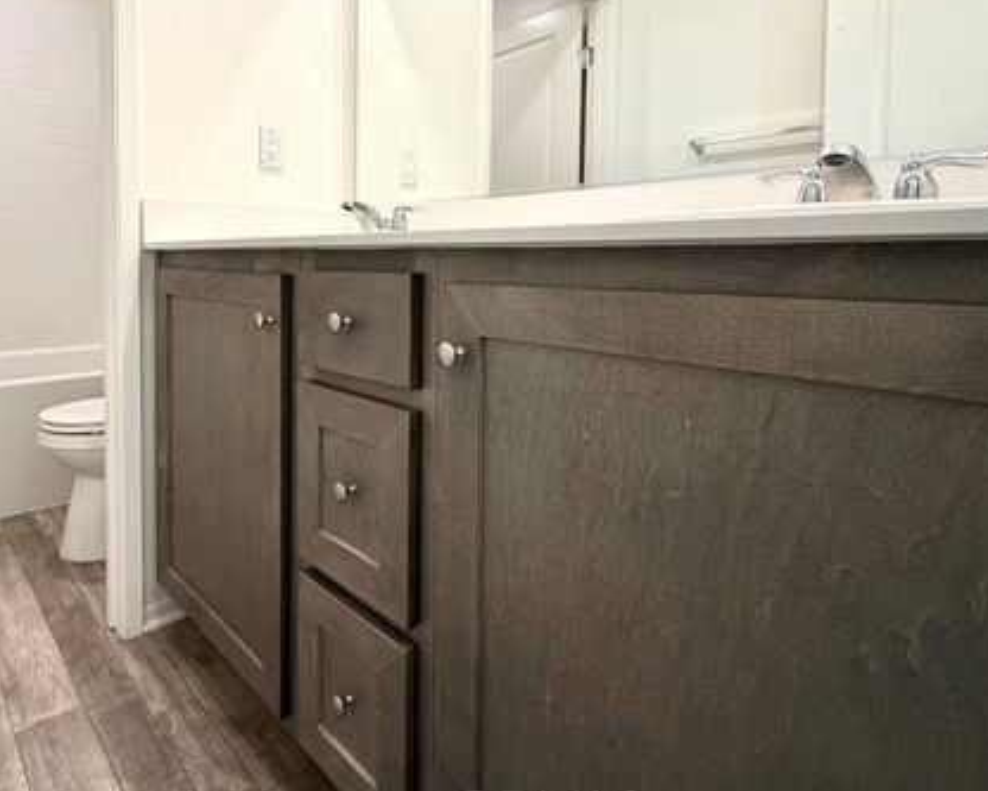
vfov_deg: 64.2
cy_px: 278
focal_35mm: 21
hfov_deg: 77.0
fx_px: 614
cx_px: 413
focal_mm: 2.22
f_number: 2.2
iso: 200
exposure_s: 1/120
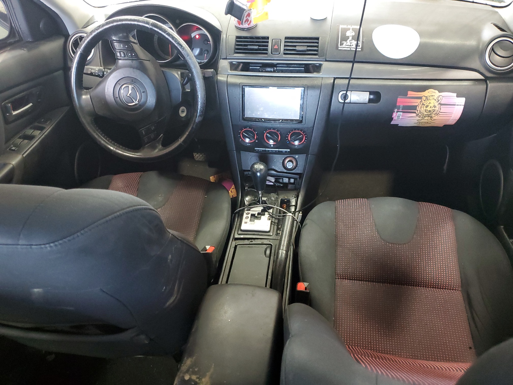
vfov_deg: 53.1
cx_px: 256
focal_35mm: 26
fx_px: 385
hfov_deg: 67.3
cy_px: 192
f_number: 1.5
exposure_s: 1/24
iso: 330
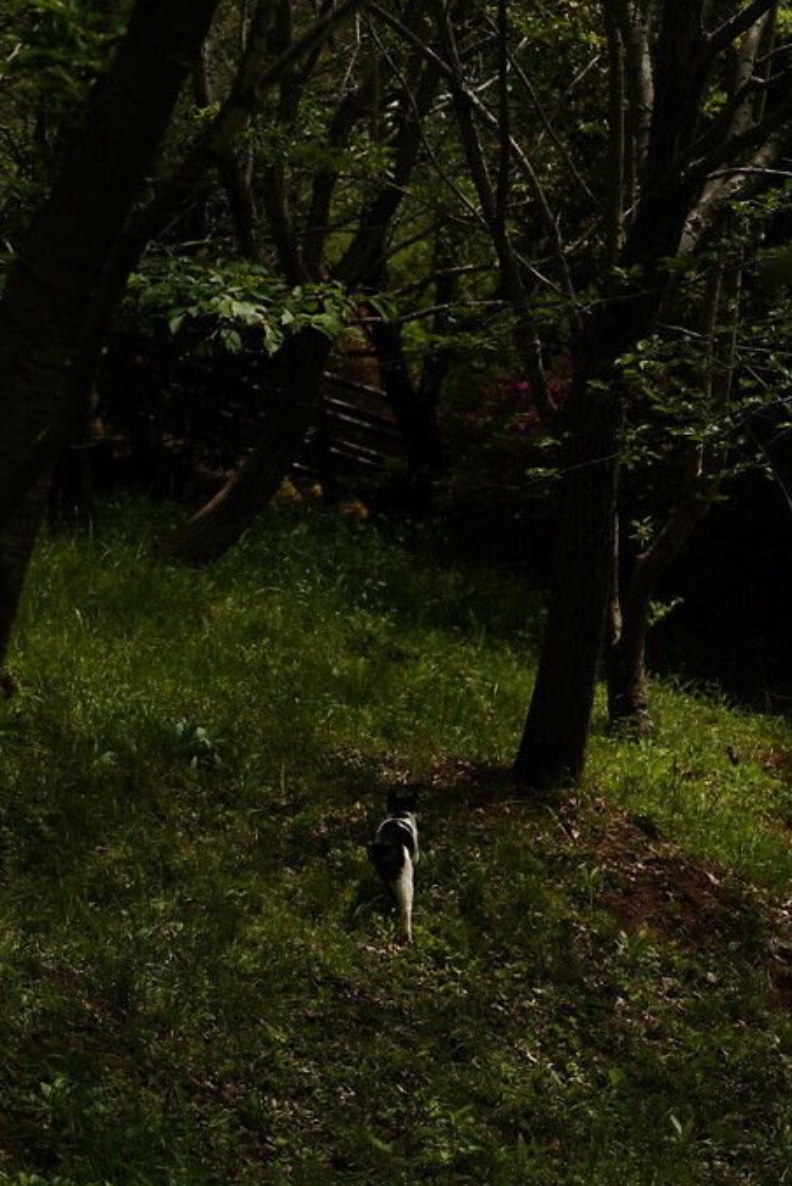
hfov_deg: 11.1
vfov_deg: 16.4
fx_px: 4088
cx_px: 433
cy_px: 857
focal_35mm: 124
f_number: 6.3
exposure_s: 1/640
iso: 100
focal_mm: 85
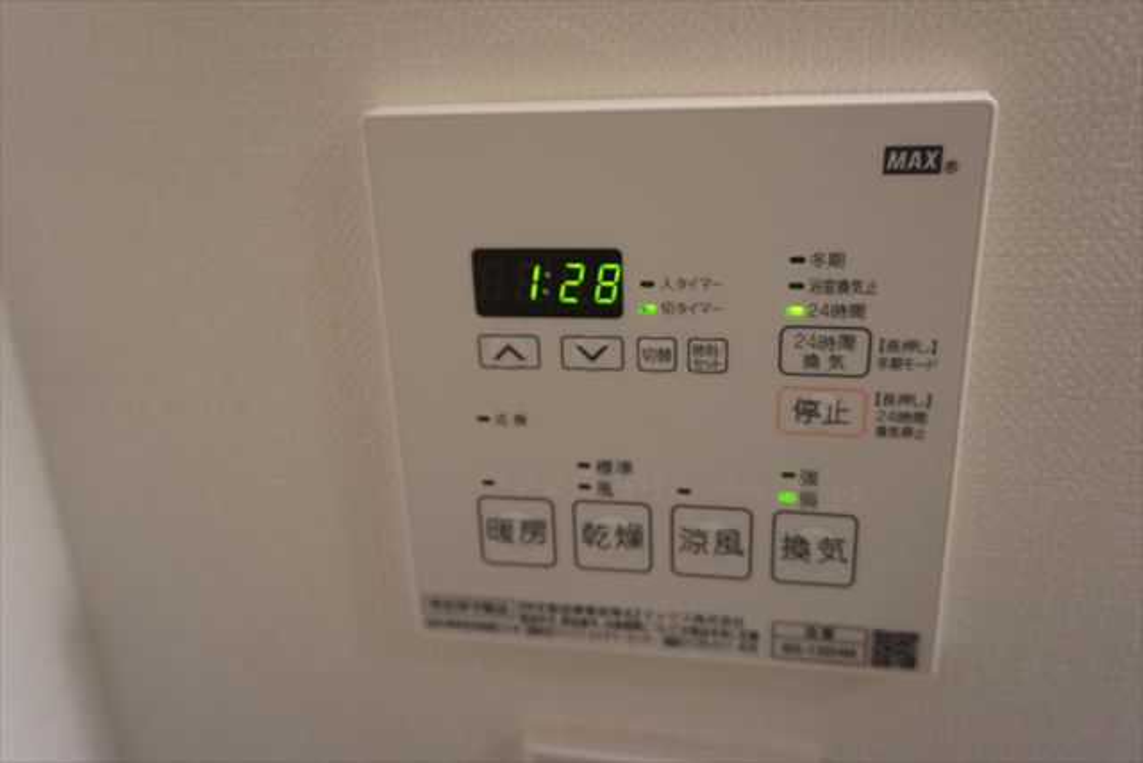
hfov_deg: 61.9
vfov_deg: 43.6
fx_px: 953
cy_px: 382
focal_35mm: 30
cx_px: 572
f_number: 4
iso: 640
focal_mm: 20
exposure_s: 1/60
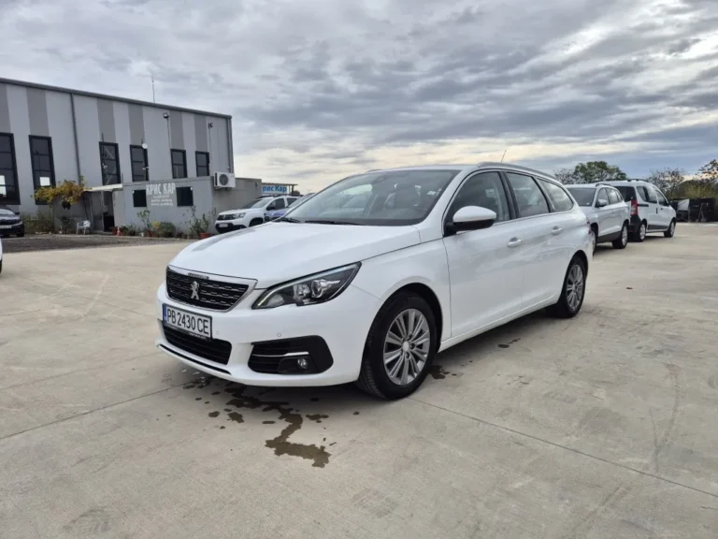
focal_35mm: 23
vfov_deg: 58.9
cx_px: 359
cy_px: 270
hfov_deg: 73.9
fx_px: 477
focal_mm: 5.4
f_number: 1.8
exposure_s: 1/1528
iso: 25
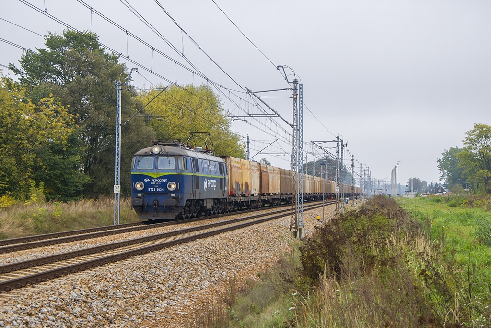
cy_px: 164
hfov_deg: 28.1
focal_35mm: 72
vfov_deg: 18.9
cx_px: 246
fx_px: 982
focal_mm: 48
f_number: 7.1
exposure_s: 1/400
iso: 400
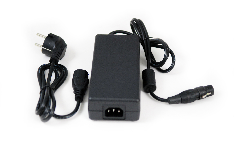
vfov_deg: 16.6
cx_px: 117
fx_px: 537
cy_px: 78
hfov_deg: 24.6
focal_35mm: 82
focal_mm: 55
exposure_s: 1/320
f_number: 2.8
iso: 400
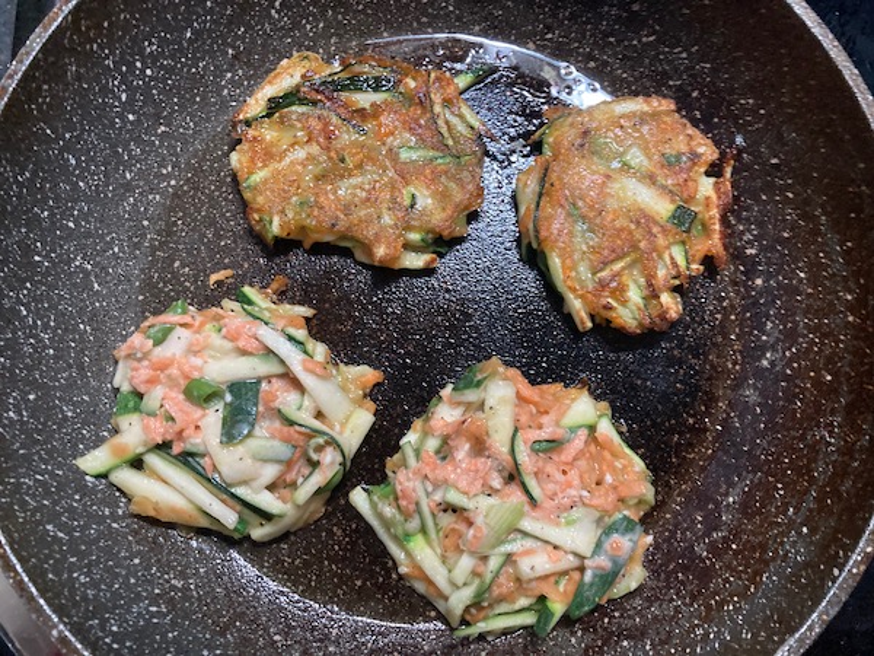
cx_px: 437
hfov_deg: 63.4
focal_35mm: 28
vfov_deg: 49.7
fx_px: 707
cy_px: 328
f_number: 1.8
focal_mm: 3.99
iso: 500
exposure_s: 1/30
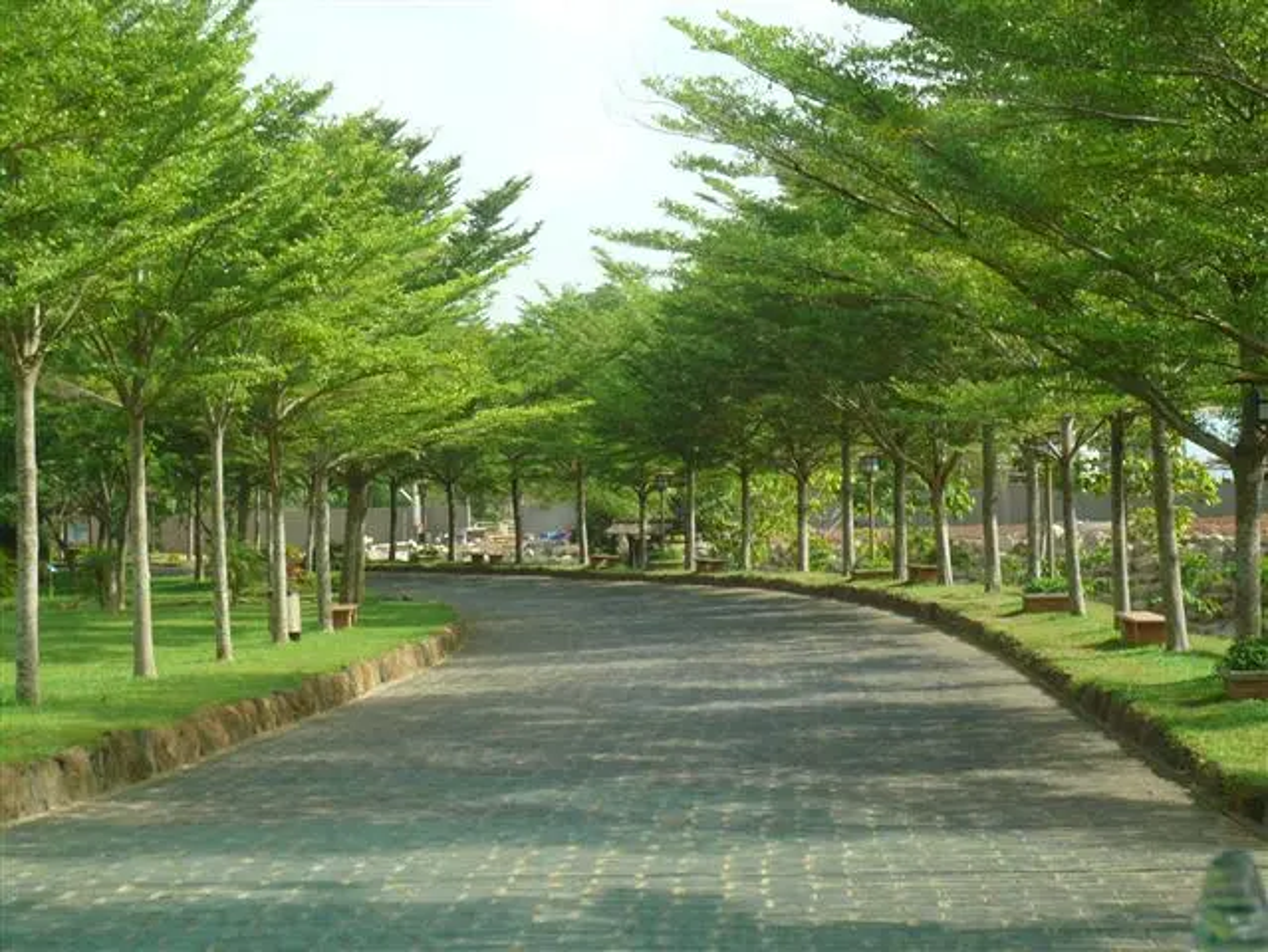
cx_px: 634
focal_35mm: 85
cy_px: 476
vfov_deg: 17.4
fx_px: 3115
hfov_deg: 23.0
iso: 100
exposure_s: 1/200
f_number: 5
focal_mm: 14.2
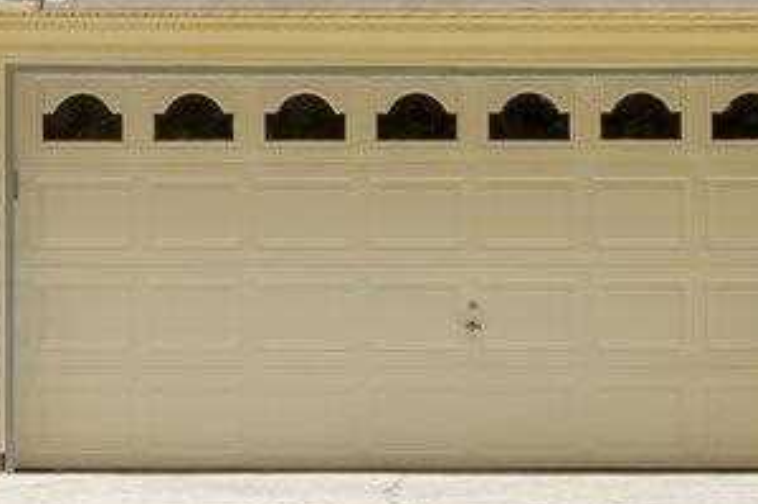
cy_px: 120
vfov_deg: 7.1
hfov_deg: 10.6
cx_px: -101
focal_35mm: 192
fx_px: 4040
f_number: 9
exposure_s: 1/10
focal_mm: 28
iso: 100
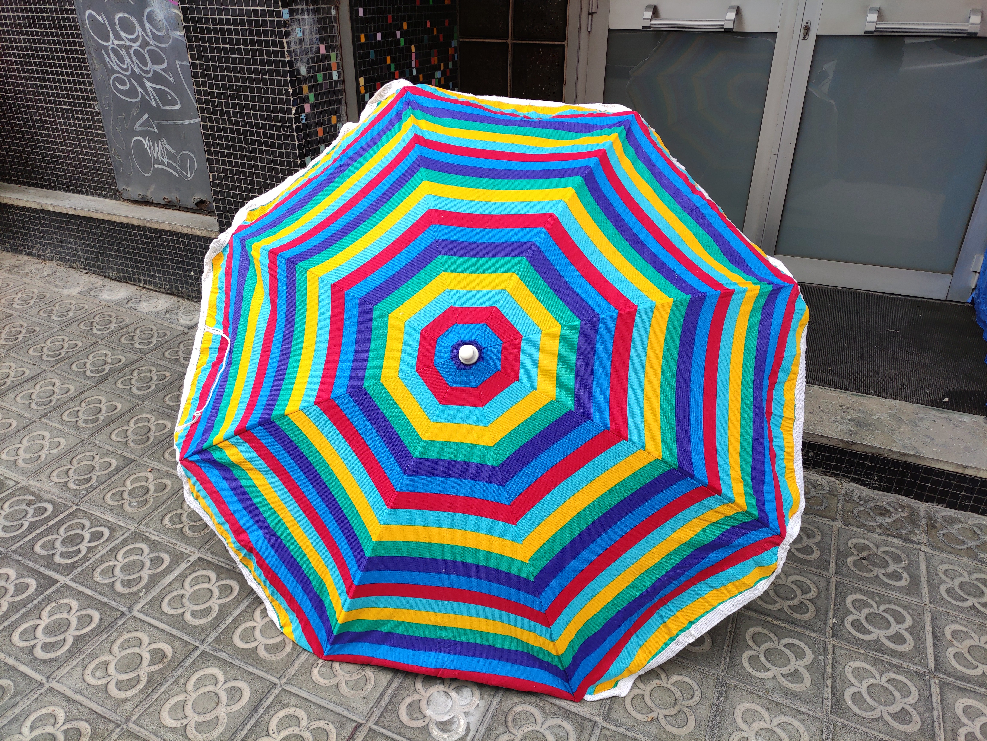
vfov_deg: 54.9
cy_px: 370
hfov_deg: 69.4
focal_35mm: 25
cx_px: 494
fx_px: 713
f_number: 1.89
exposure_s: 1/224
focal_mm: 5.43
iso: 50
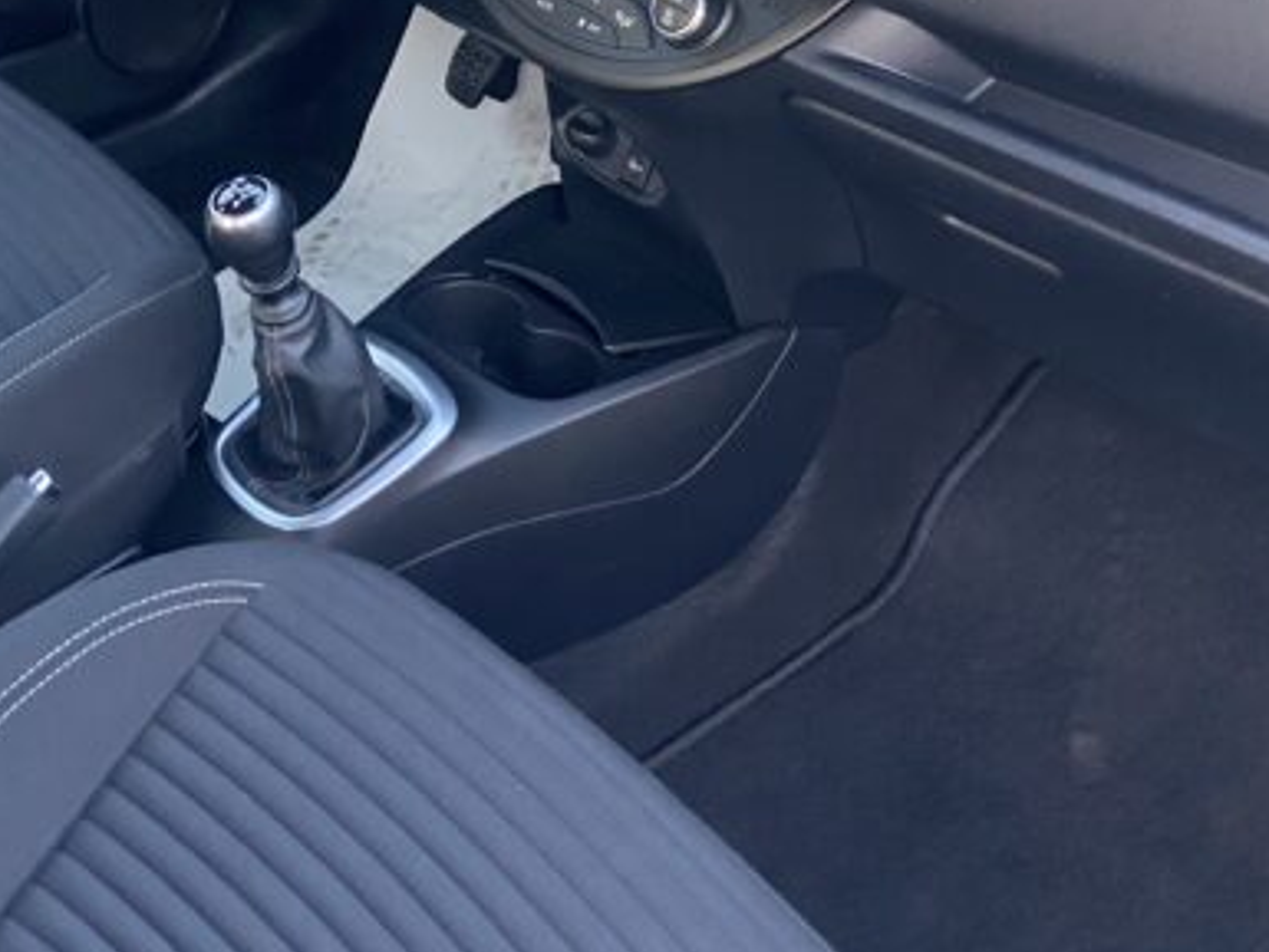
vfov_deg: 26.0
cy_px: 69
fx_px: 1980
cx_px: 458
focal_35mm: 54
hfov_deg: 35.3
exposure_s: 1/60
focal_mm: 4.25
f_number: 1.8
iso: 320
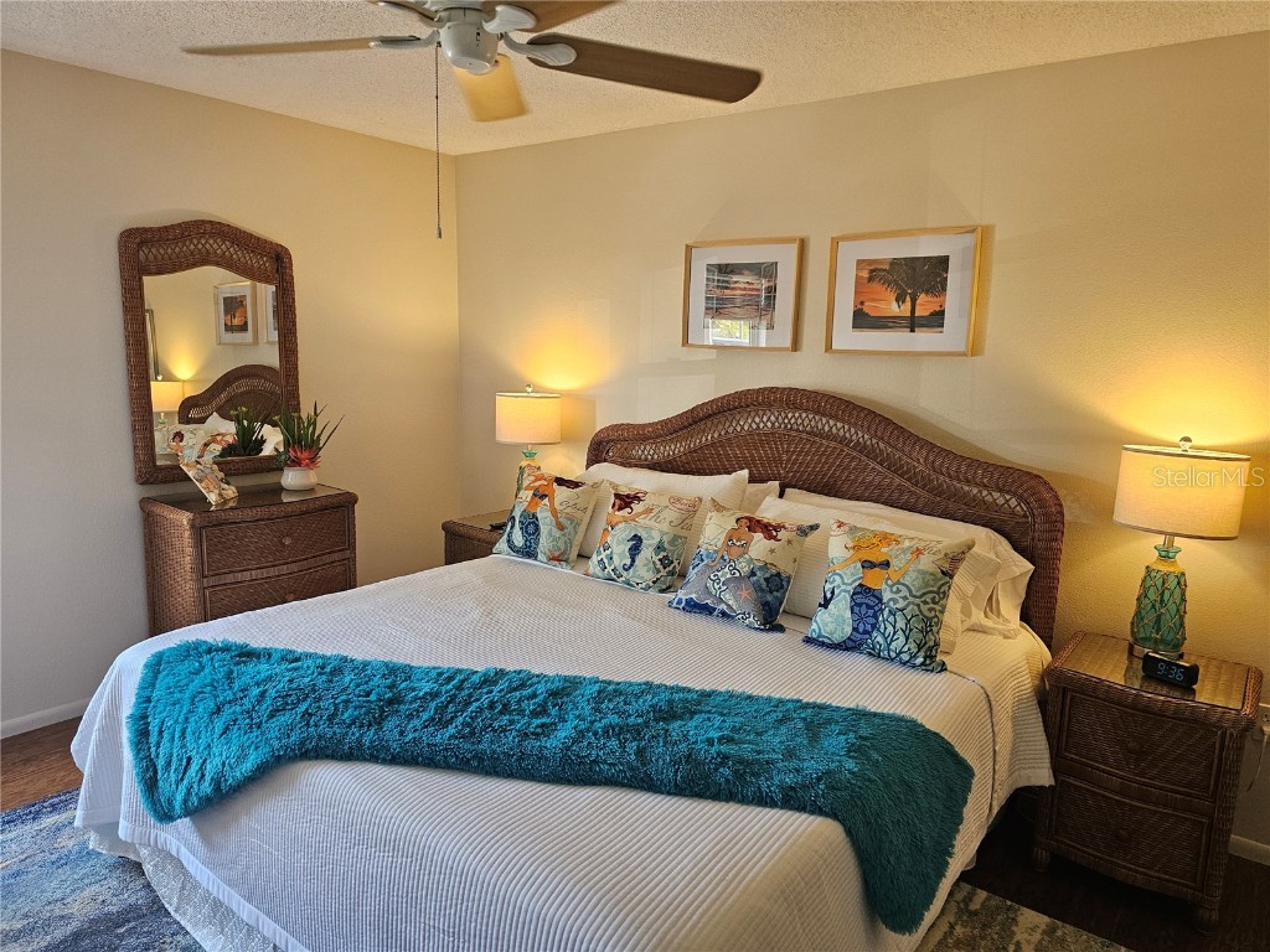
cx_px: 635
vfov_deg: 58.9
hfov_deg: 73.9
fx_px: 844
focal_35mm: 23
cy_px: 476
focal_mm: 6.3
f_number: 1.7
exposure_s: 1/120
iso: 320
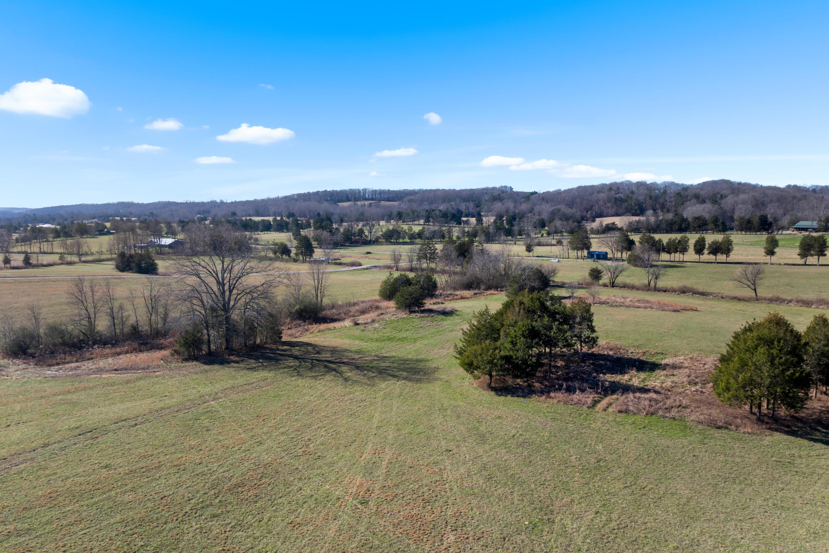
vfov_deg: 51.3
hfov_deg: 71.5
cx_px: 415
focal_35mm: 25
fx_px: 576
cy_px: 295
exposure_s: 1/160
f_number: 2.8
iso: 120
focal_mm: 12.29
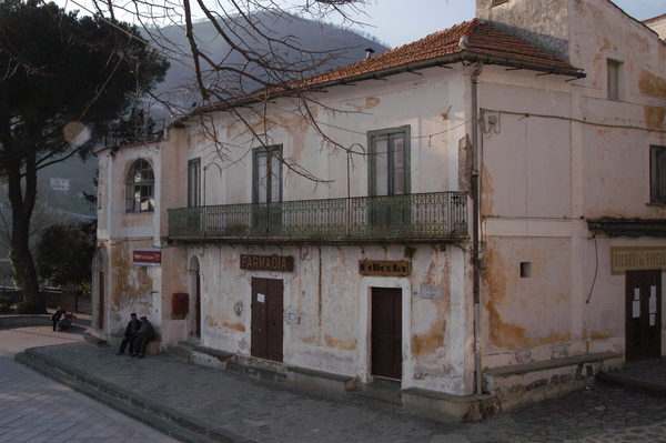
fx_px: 665
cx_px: 333
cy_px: 222
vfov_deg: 36.8
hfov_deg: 53.2
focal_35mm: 36
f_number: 14
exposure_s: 1/750
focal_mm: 24
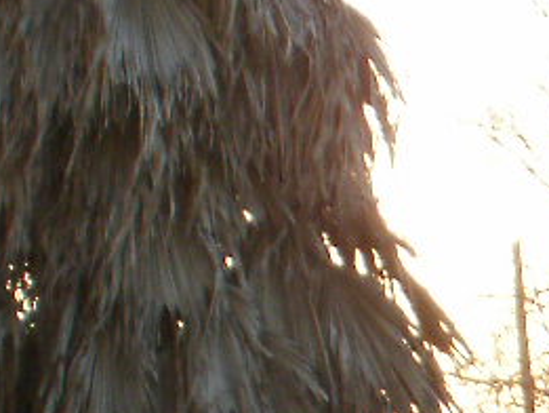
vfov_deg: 5.3
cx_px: 1285
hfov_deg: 6.9
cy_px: 1045
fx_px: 4284
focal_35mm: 270
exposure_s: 1/100
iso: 100
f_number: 4
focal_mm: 7.7
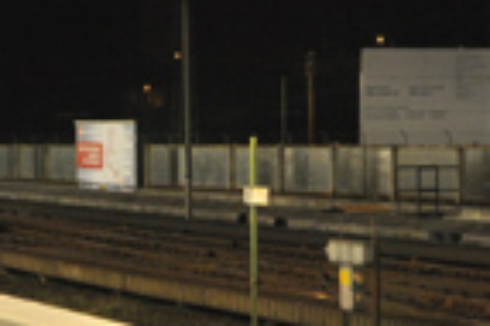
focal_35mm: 139
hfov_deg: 14.7
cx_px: 161
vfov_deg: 9.8
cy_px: 34
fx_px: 1890
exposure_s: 1/60
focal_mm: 22
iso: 800
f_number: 4
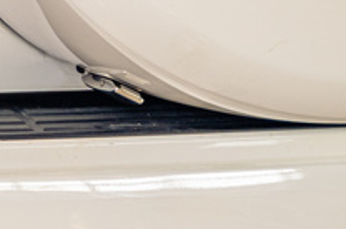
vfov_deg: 5.1
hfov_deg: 7.5
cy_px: -279
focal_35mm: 261
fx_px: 2505
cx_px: -440
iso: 320
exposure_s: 1/200
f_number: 2.8
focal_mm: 53
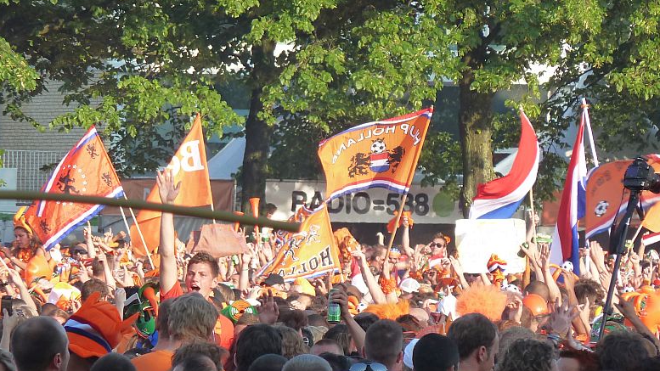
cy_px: 190
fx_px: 7542
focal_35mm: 431
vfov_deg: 2.8
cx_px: 321
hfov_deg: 5.0
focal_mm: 49.2
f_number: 4.9
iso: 125
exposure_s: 1/125
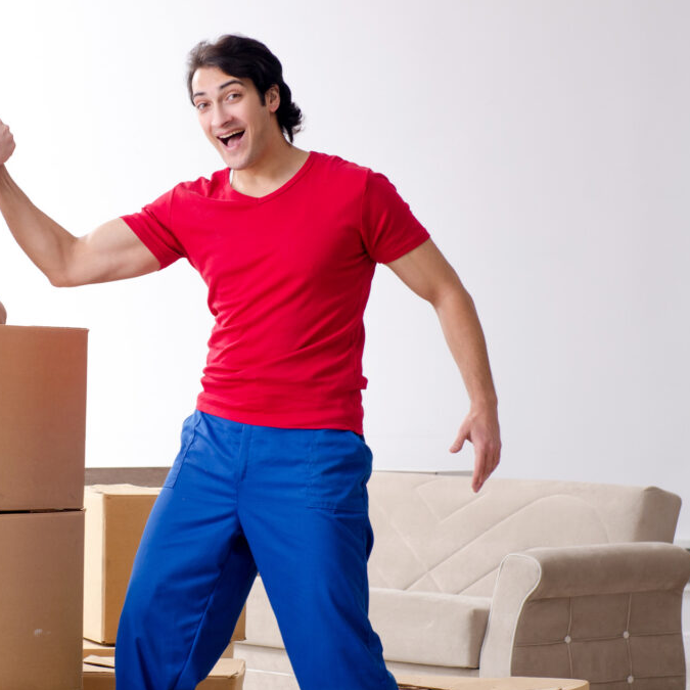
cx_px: 190
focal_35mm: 135
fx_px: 3044
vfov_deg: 12.9
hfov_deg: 12.9
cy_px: 346
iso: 160
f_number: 5
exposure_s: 1/100
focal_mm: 70
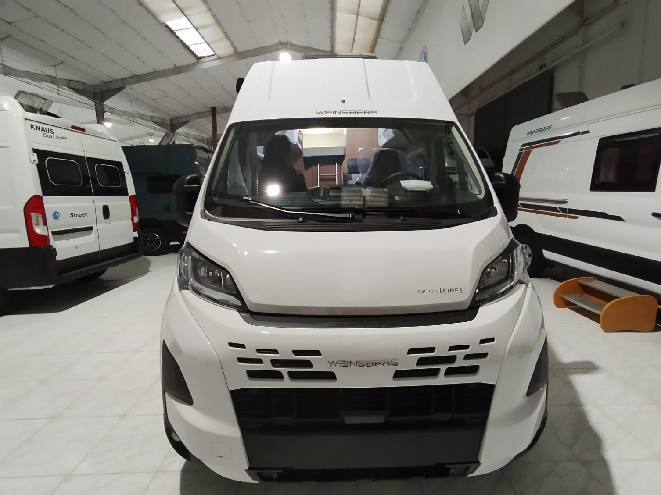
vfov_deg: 74.7
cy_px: 235
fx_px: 325
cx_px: 336
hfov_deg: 91.0
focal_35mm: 17
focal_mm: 1.65
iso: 220
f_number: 2.2
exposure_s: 1/33.3
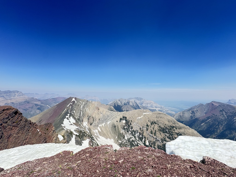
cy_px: 88
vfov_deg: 85.7
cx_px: 118
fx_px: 95
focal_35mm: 14
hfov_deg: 102.1
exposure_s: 1/1034
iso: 50
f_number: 2.2
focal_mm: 2.22
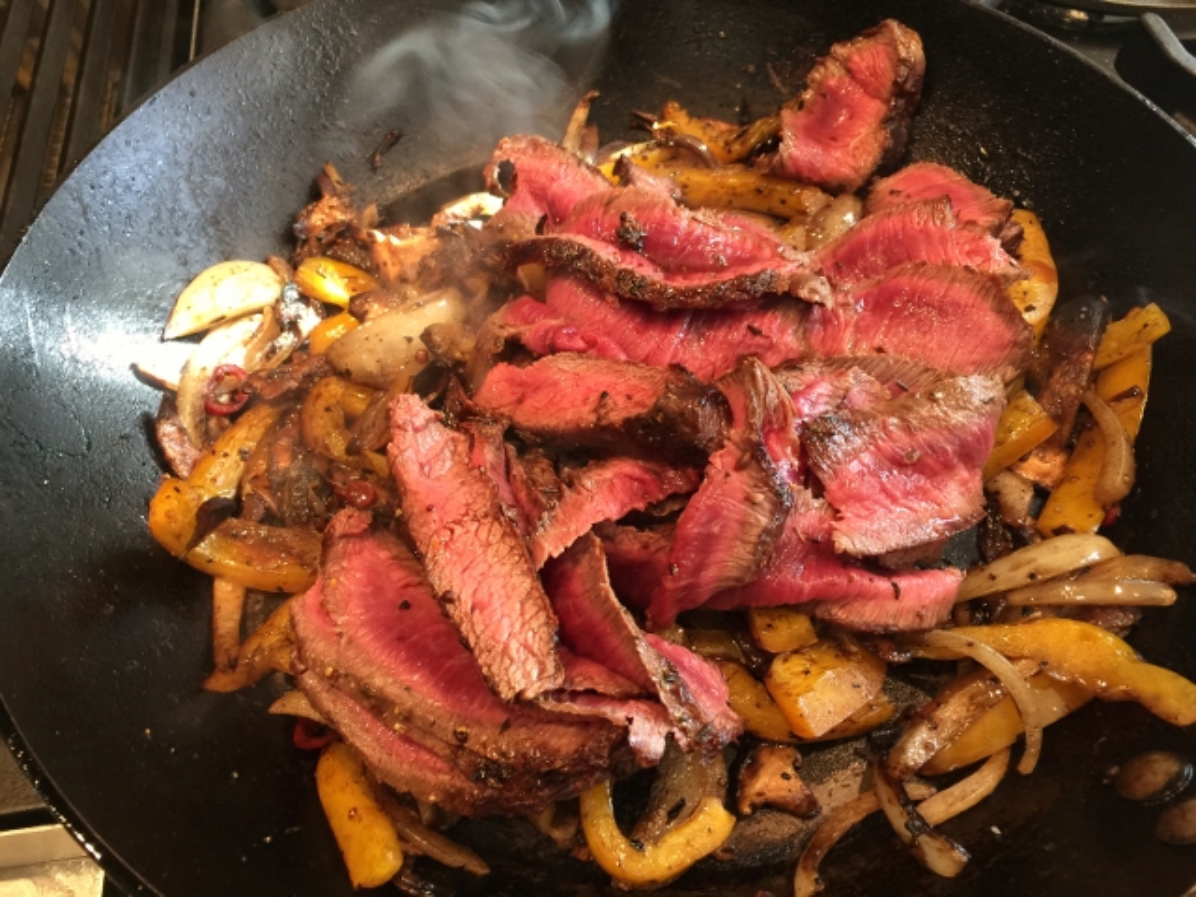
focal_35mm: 29
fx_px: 1002
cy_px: 448
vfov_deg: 48.2
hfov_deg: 61.7
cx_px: 598
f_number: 2.2
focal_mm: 4.15
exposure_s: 1/15
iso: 50
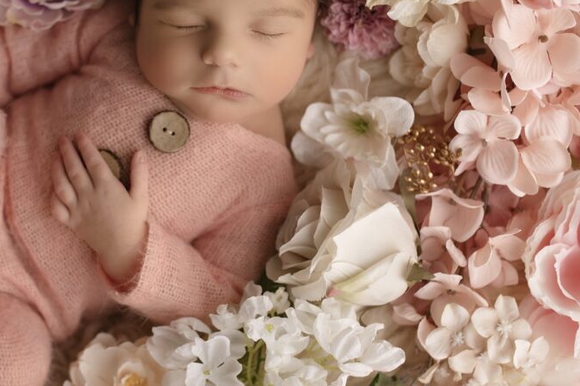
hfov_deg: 31.3
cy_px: 135
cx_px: 142
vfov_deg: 21.5
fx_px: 1014
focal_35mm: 63
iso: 125
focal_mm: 35
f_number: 2.8
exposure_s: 1/160
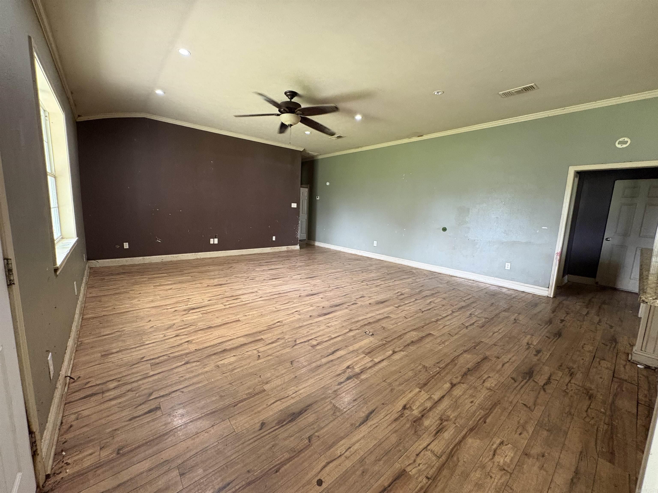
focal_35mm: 14
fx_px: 266
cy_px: 246
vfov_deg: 85.7
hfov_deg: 102.1
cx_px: 329
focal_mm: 2.22
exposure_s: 1/60
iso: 500
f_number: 2.2
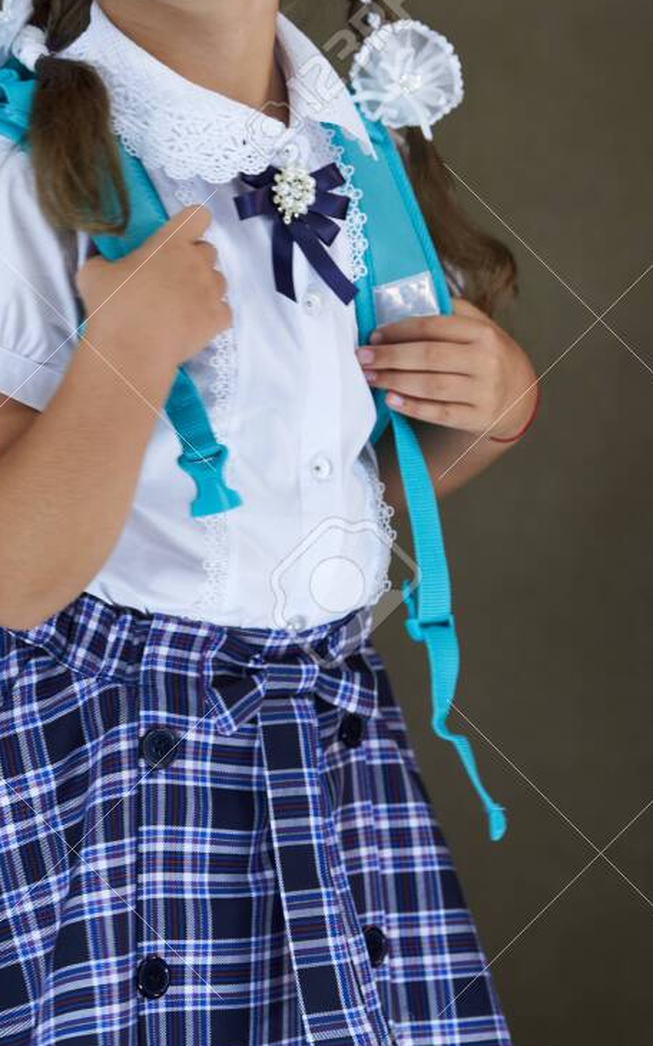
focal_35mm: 205
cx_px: 286
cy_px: 320
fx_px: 5840
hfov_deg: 6.4
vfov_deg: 10.2
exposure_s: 1/160
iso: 1000
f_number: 4
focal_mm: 113
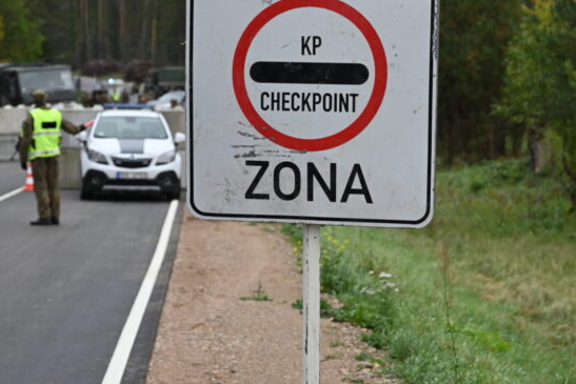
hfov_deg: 15.6
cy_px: 130
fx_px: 2096
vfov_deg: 10.5
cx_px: 240
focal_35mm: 131
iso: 200
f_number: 5.6
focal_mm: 70
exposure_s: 1/250
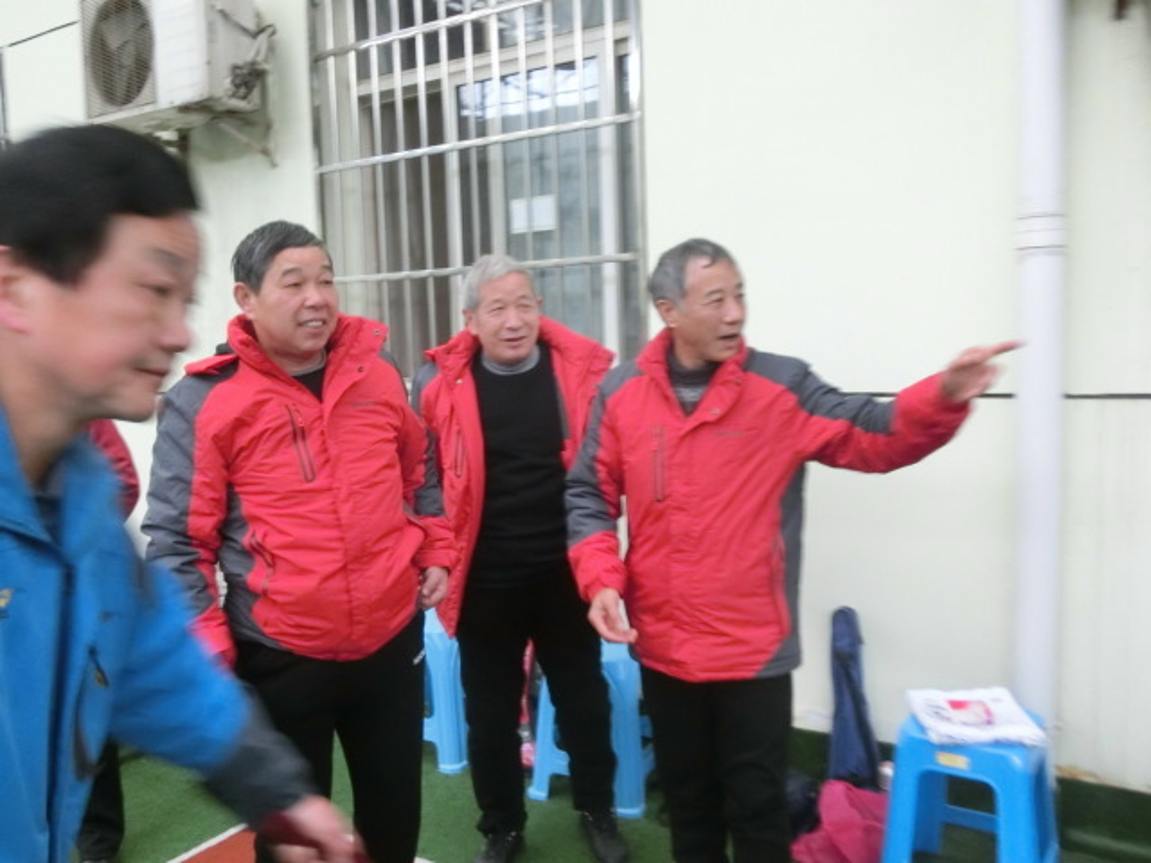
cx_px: 576
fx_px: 998
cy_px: 432
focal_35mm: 30
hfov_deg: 60.0
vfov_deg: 46.8
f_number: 3.5
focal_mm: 5.36
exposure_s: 1/25
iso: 800
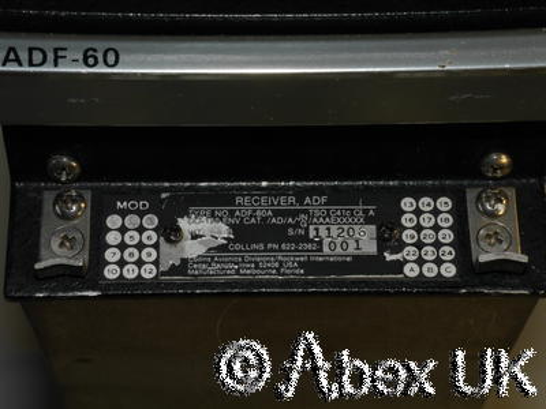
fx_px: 1073
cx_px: 273
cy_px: 204
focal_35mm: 68
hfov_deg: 28.6
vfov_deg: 21.6
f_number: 22
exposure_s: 1/30
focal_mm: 34
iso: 800
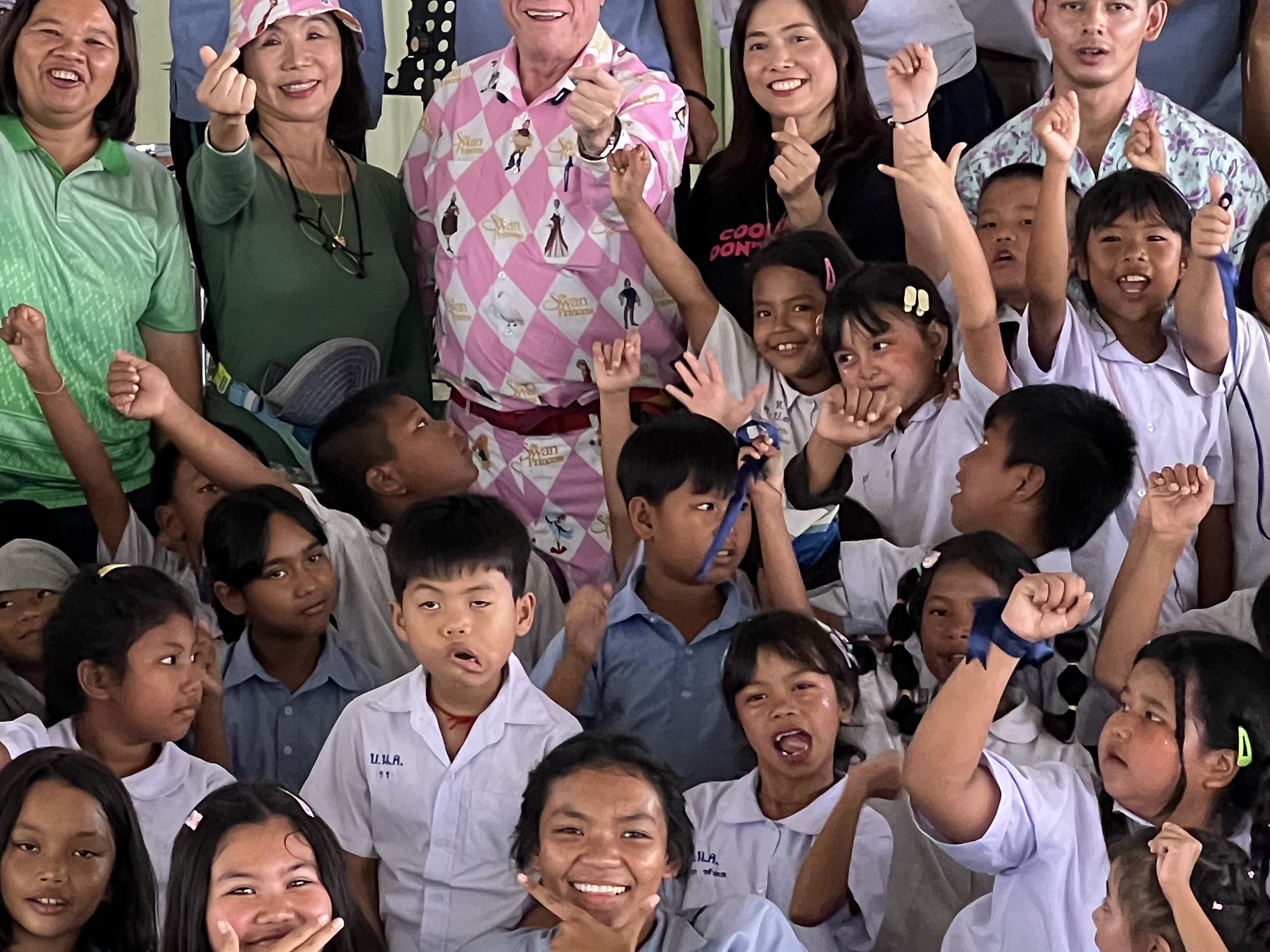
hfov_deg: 11.4
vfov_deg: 8.6
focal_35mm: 173
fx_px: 6347
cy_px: 194
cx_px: 263
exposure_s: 1/100
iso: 250
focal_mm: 9
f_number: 2.8
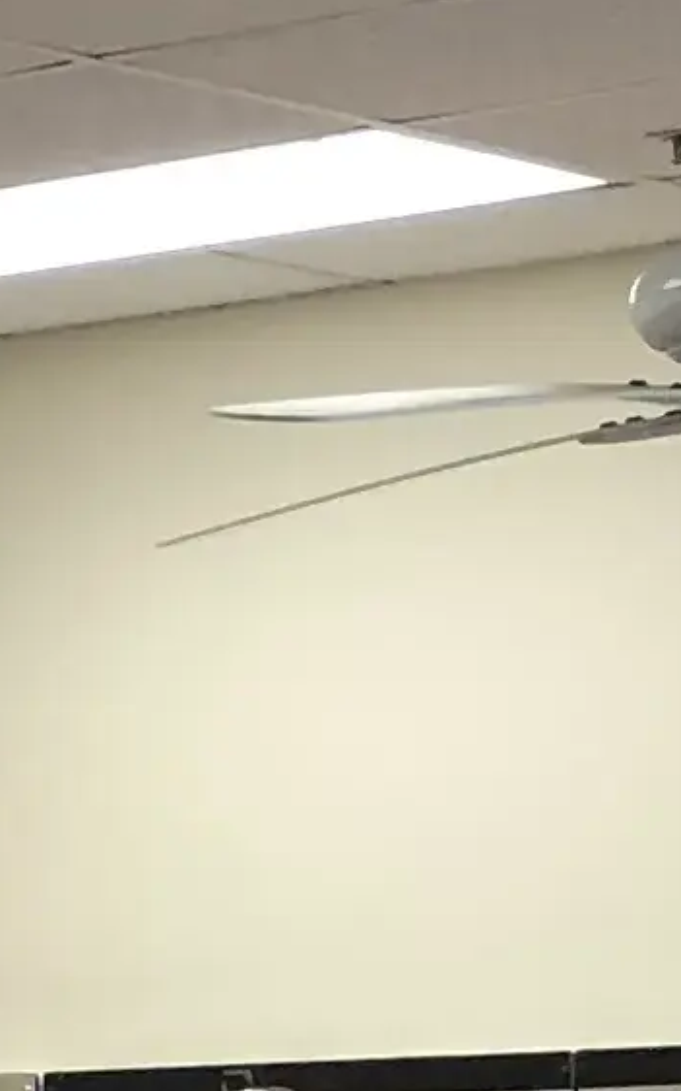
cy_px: 976
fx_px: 6328
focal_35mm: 213
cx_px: -1603
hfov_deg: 5.6
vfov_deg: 9.8
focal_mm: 3.99
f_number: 1.8
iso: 20
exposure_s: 1/30
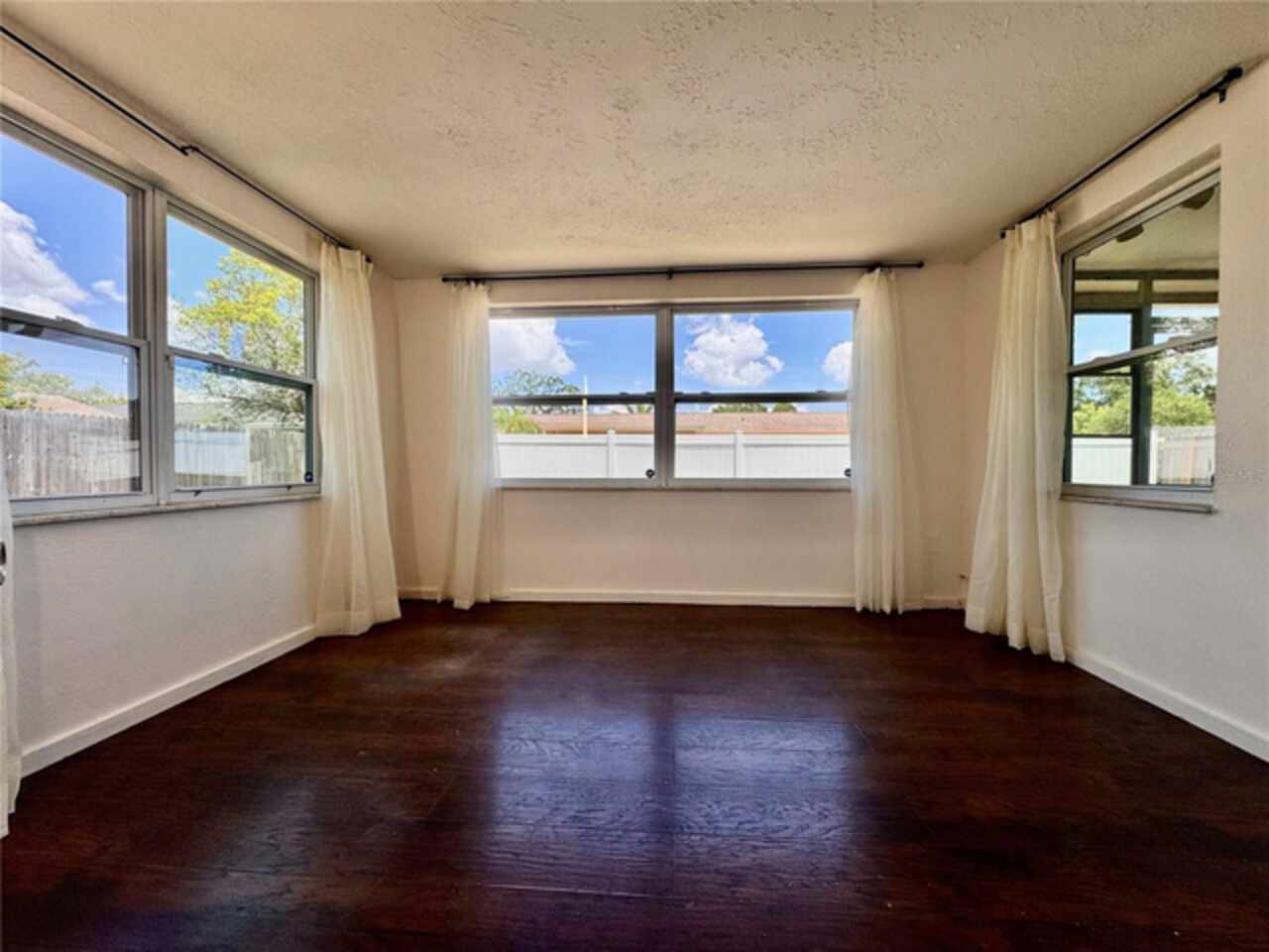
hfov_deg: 102.1
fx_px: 513
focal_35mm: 14
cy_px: 476
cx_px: 634
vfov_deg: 85.7
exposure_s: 1/681
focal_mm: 2.22
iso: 40
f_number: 2.2
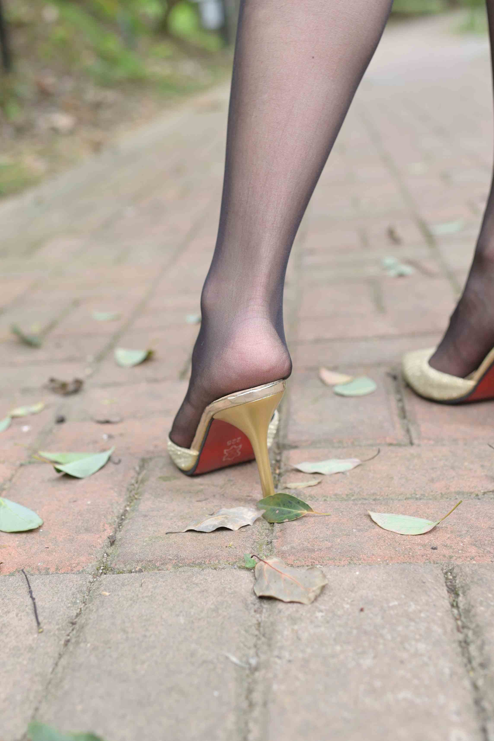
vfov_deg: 41.9
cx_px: 196
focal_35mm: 47
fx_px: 967
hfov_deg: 28.6
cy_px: 372
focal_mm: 35
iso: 200
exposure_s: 1/160
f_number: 3.5
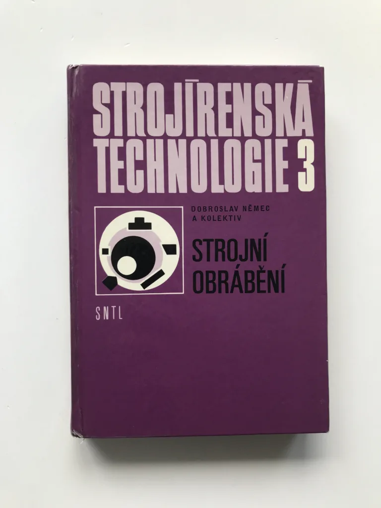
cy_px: 254
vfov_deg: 63.4
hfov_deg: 49.7
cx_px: 190
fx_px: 411
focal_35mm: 28
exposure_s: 1/100
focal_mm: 3.99
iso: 32
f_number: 1.8
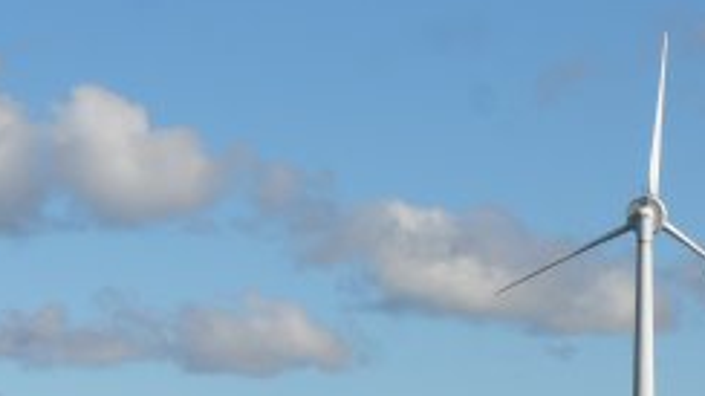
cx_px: 514
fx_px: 4335
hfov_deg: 9.3
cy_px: 419
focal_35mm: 232
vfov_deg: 5.2
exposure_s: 1/500
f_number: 5.6
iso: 80
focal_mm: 21.6
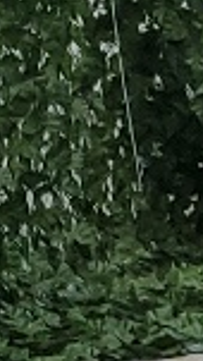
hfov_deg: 3.1
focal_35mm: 301
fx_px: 2879
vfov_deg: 7.2
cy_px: 227
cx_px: 1653
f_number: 1.5
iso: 50
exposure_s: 1/2500
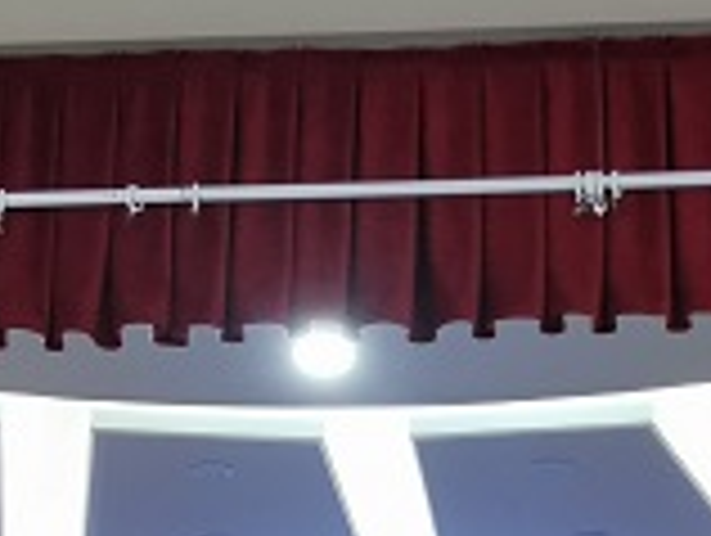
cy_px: 518
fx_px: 1913
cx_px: 459
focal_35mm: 93
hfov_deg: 21.0
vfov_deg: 15.7
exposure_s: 1/25
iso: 400
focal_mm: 2.35
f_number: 2.2
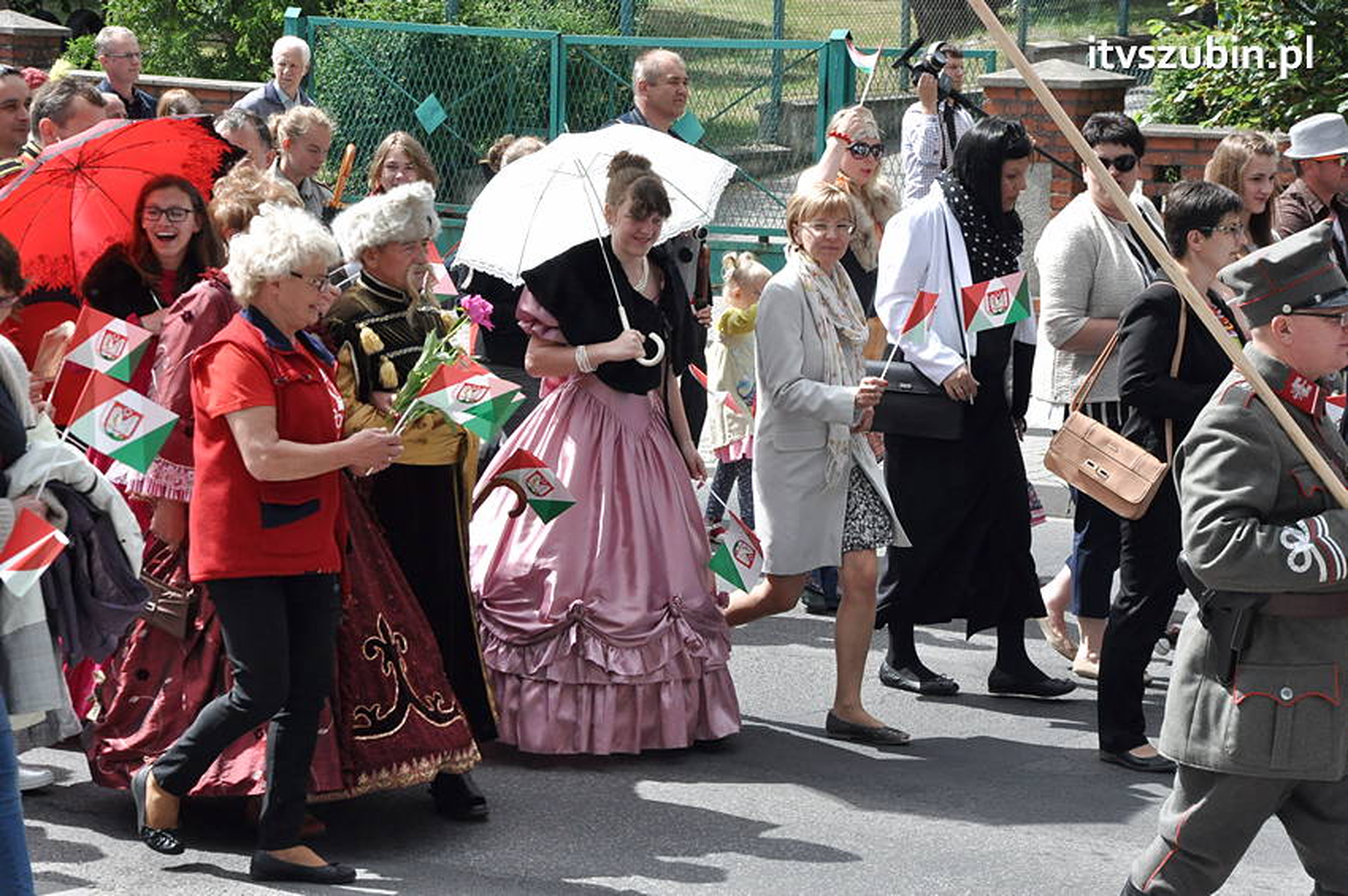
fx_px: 3928
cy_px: 448
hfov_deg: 19.5
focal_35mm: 105
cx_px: 674
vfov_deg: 13.0
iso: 1250
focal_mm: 70
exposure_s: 1/1600
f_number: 10
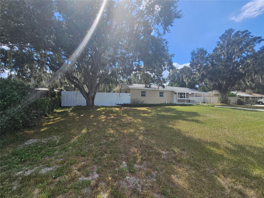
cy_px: 99
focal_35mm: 13
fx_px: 99
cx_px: 132
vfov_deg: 89.9
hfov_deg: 106.2
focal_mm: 2.2
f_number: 2.2
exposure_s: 1/1314
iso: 50
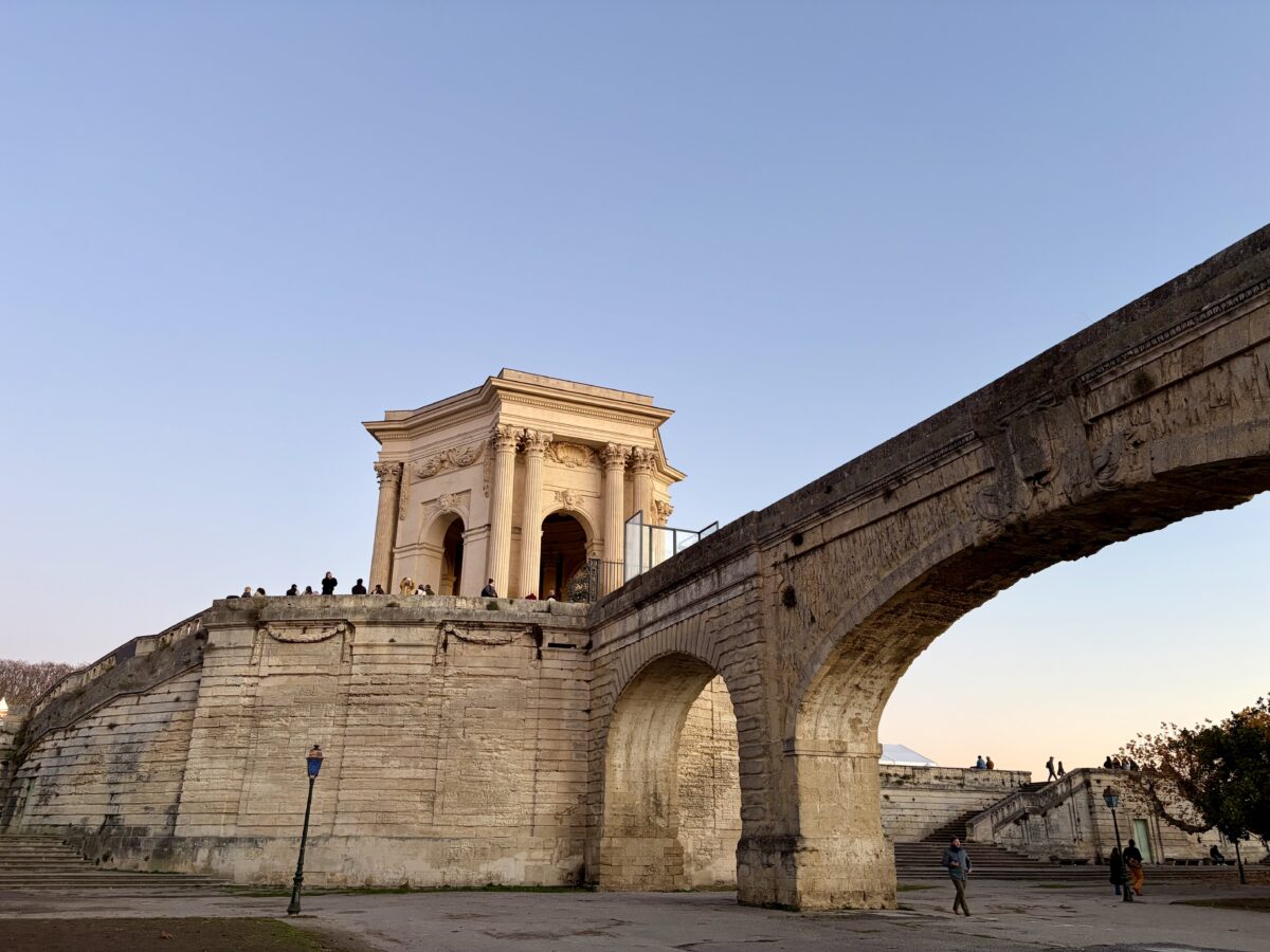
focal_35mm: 26
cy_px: 476
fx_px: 954
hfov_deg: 67.3
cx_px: 635
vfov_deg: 53.1
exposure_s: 1/122
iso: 125
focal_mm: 5.96
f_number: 1.6
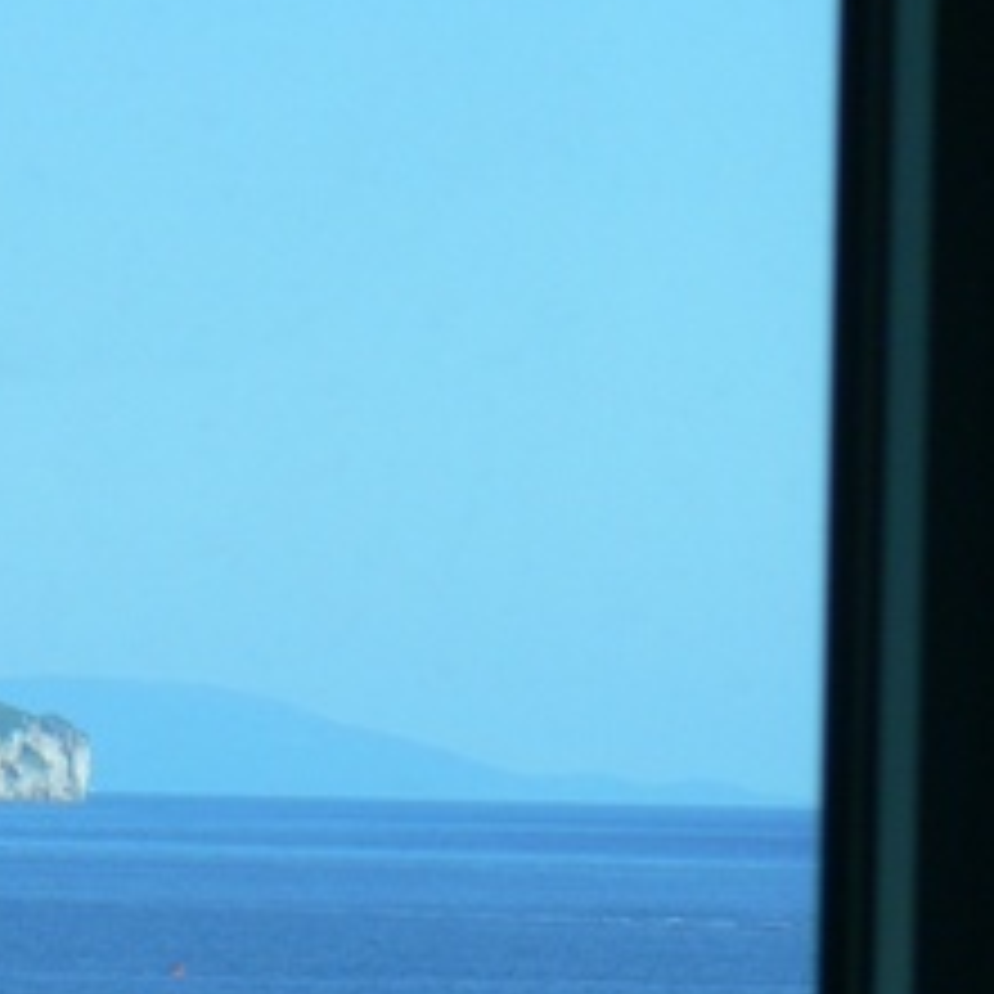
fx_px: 14554
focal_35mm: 448
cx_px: 40
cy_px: 1295
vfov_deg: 3.9
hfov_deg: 3.9
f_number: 4.5
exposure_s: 1/400
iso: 80
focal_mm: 29.1
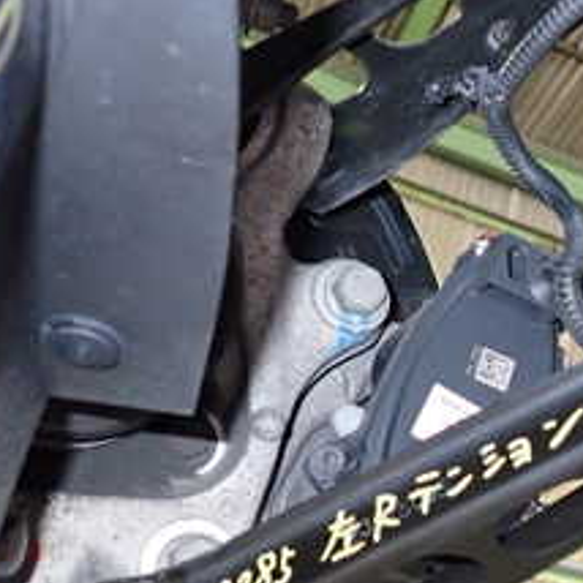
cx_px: 651
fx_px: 1181
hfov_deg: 25.6
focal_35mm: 62
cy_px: 368
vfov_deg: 27.6
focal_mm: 4.5
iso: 640
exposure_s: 1/4
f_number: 5.6
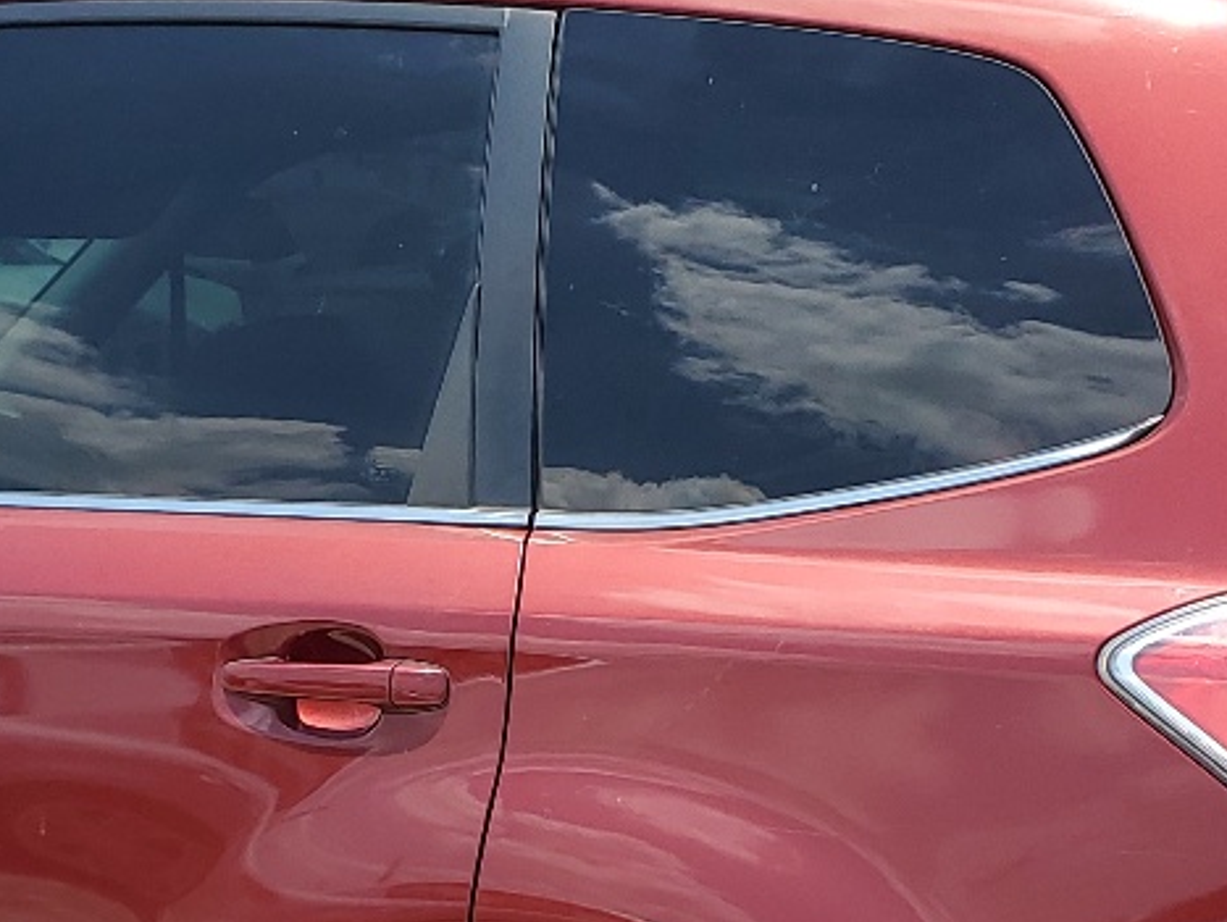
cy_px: 922
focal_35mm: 89
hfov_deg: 21.9
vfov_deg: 16.3
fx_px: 3157
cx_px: 449
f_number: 1.5
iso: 50
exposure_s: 1/3333
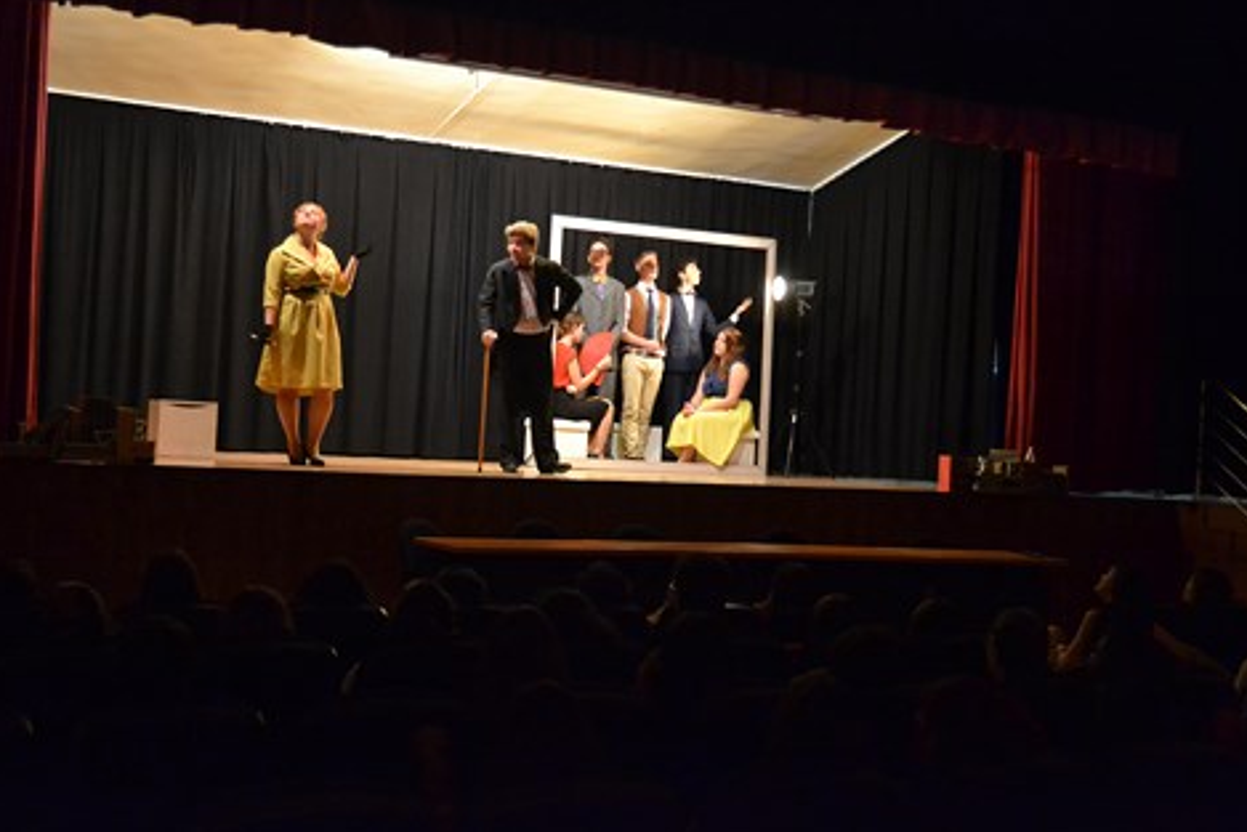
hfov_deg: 39.9
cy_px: 397
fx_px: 1716
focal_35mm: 50
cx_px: 606
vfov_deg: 27.3
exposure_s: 1/40
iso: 3200
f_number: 4.2
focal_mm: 31
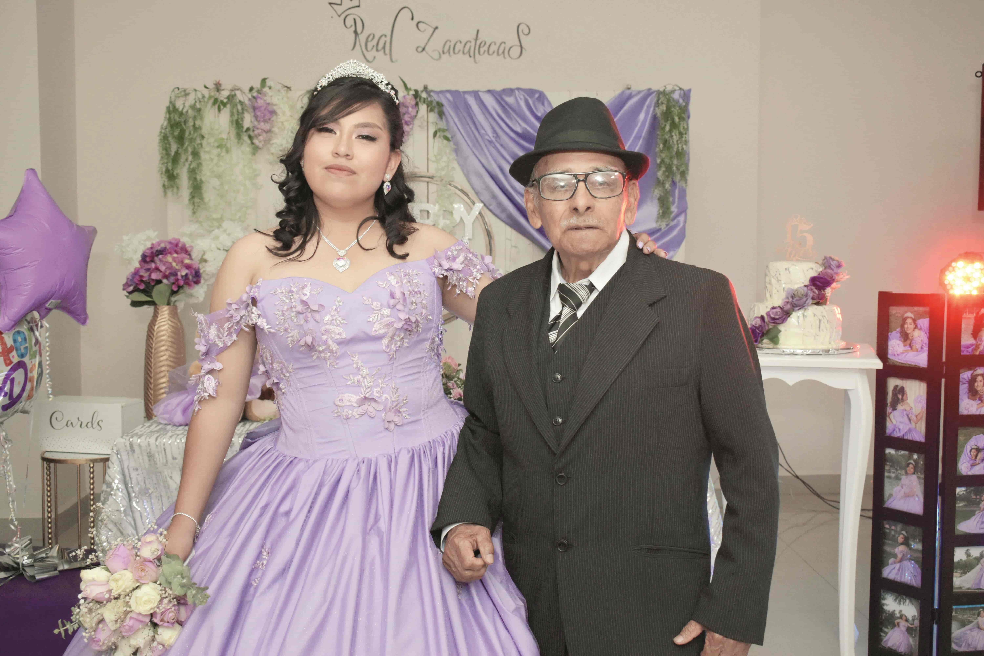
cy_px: 328
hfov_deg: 51.3
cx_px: 492
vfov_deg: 35.5
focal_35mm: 38
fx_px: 1025
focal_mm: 25
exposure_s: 1/80
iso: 1600
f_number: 5
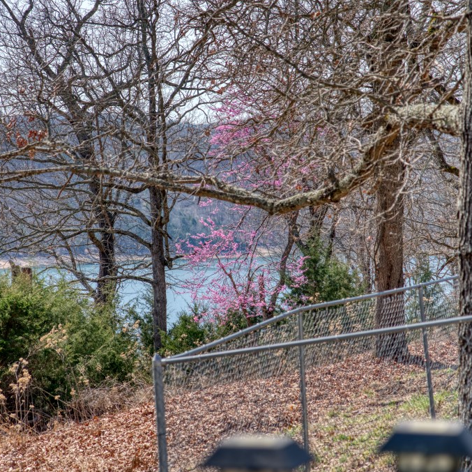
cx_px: 213
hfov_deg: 12.9
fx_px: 2083
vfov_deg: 12.9
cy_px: 237
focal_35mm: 135
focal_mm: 105
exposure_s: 1/125
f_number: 4
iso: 250
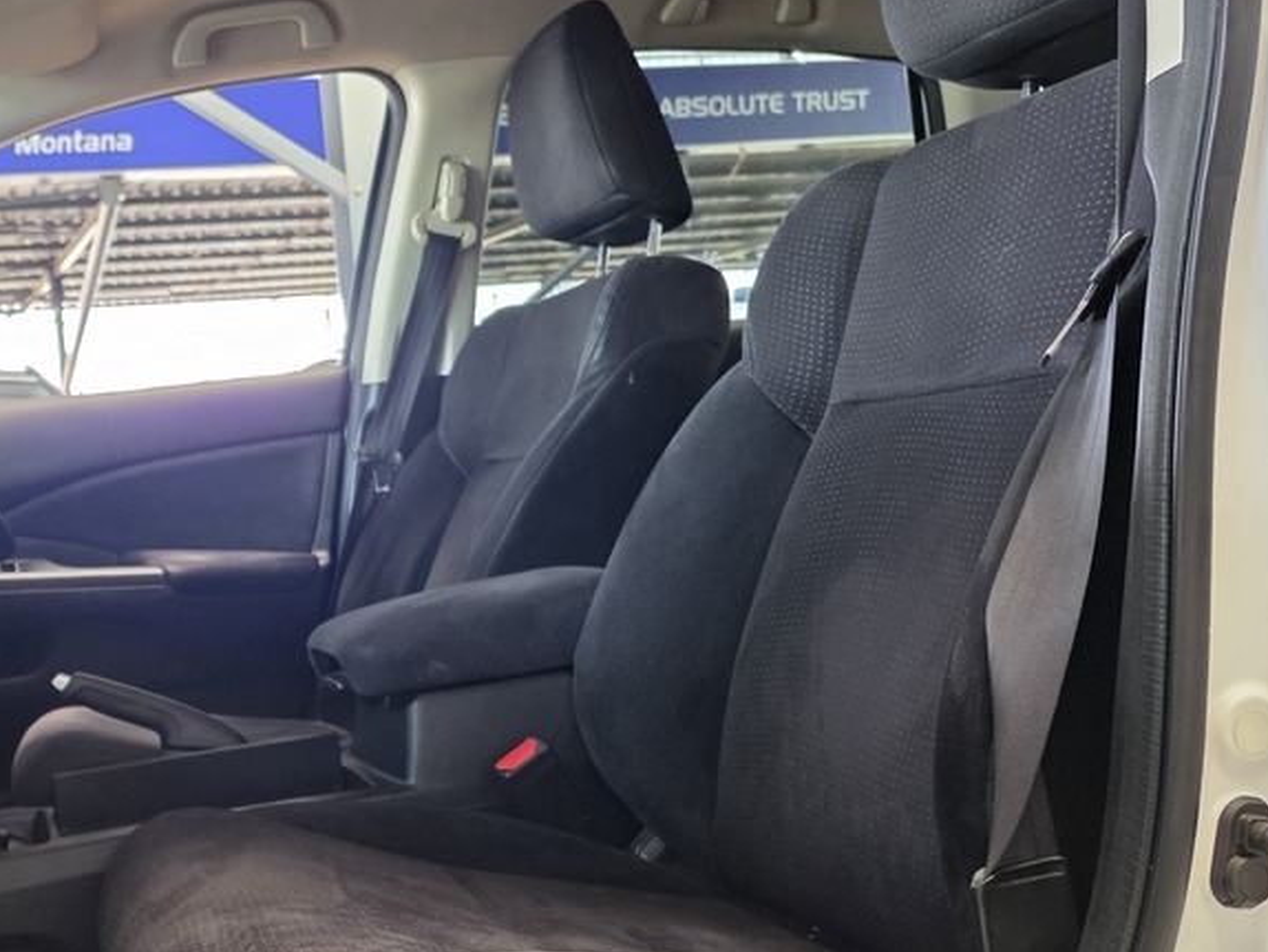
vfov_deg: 35.0
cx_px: 276
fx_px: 1502
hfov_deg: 43.8
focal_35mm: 41
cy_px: 572
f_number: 1.7
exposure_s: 1/100
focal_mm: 6.25
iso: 160
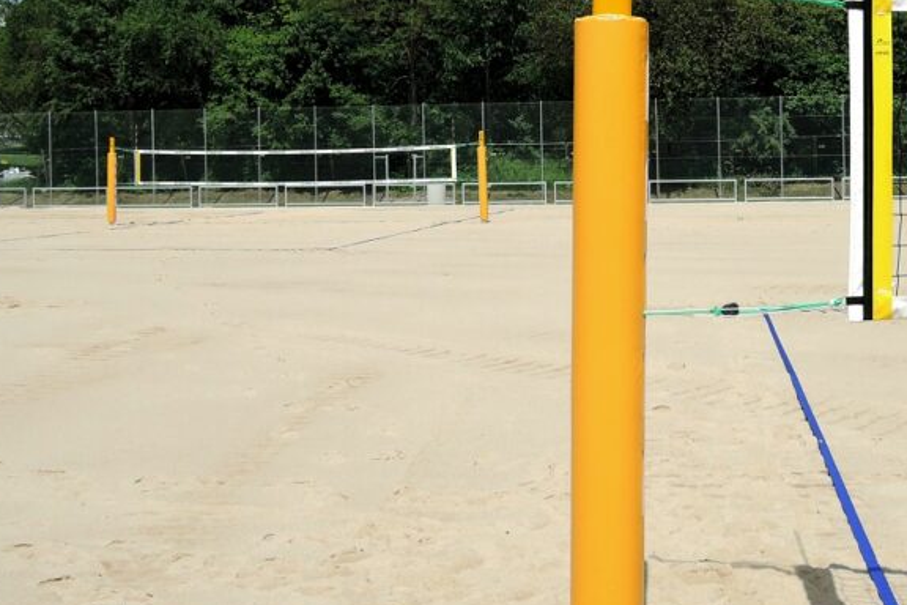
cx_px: 449
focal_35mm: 26
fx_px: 655
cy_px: 351
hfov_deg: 69.4
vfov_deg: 49.4
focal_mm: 5.1
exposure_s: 1/400
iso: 80
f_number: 2.8
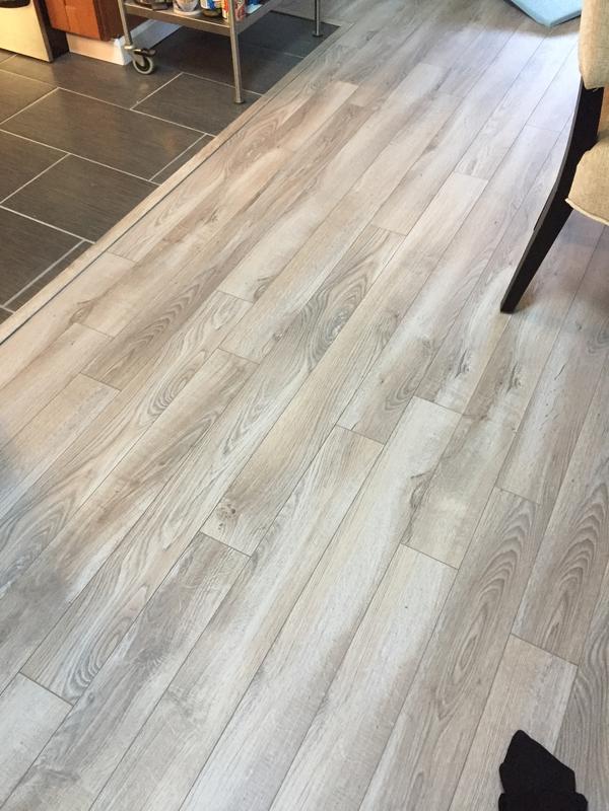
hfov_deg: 48.2
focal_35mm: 29
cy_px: 406
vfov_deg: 61.7
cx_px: 304
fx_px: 680
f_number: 2.2
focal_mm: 4.15
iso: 200
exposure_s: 1/30
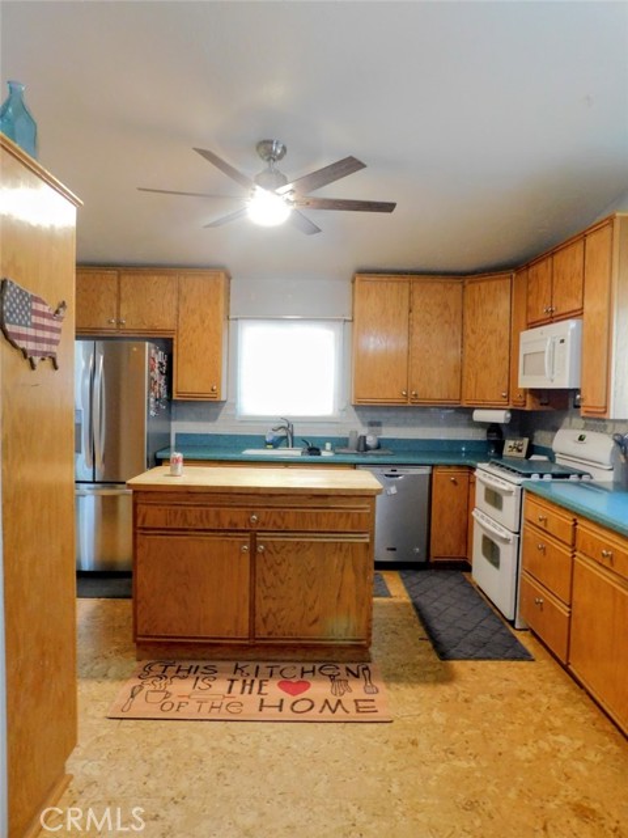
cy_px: 419
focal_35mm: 23
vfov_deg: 73.9
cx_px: 314
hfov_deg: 58.9
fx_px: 556
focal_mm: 4
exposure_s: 1/13
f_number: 3
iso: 400
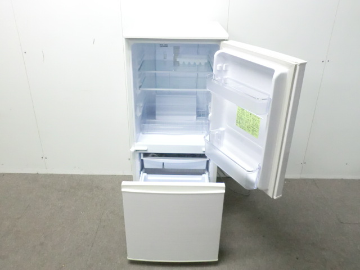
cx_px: 180
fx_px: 333
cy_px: 135
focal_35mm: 32
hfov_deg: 56.8
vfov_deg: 44.2
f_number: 3.5
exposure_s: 1/50
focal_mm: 5.8
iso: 800
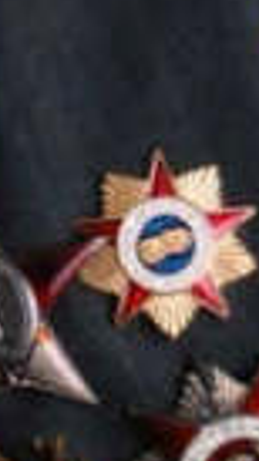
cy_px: -606
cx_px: 420
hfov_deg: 3.0
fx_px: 4884
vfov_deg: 5.2
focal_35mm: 400
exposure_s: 1/80
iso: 1000
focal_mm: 35
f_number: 7.1
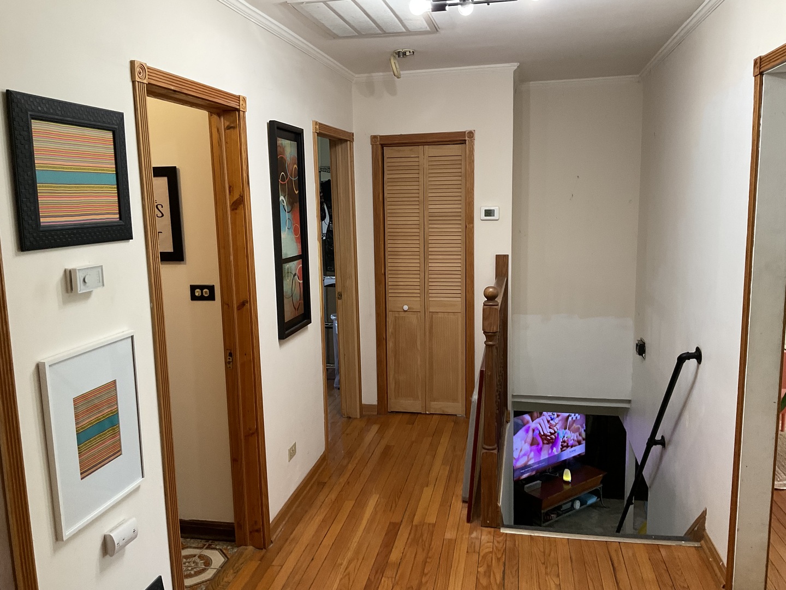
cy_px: 295
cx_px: 393
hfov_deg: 61.7
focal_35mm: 29
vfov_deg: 48.2
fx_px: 658
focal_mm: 3
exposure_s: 1/60
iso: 100
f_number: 1.8
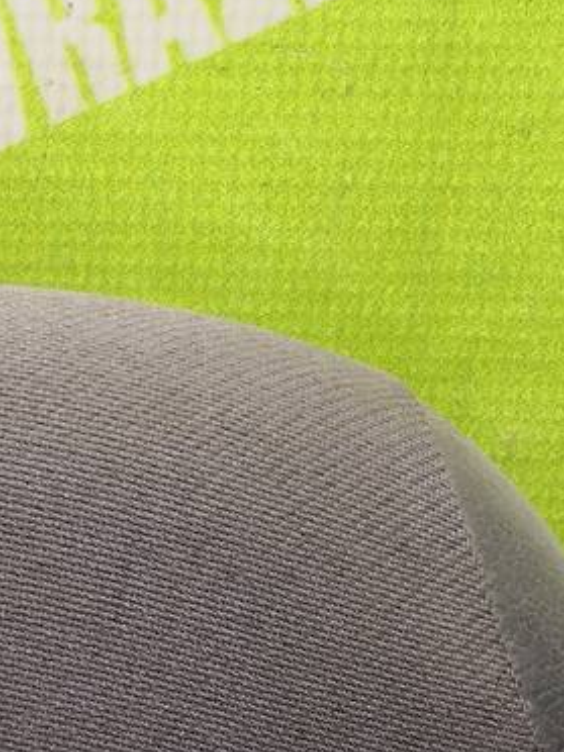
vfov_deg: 18.0
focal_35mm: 99
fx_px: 2151
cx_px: -131
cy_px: 1089
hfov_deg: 14.4
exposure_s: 1/50
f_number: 1.8
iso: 80
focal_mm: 3.95
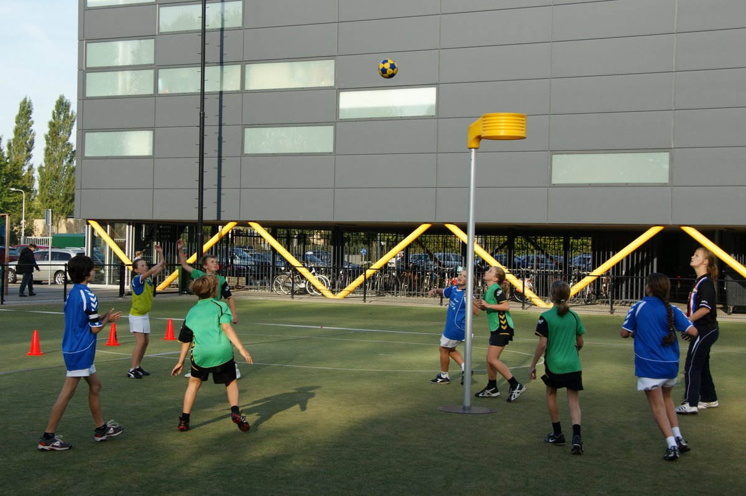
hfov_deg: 37.9
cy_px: 248
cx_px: 373
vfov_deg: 25.7
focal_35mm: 52
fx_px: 1087
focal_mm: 35
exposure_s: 1/400
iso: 200
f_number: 7.1
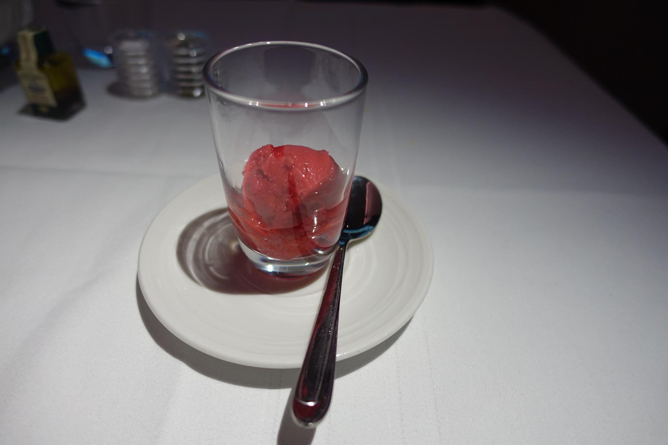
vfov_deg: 53.1
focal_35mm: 24
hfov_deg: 73.7
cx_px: 334
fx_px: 445
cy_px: 222
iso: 160
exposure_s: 1/30
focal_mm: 8.8
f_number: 1.8
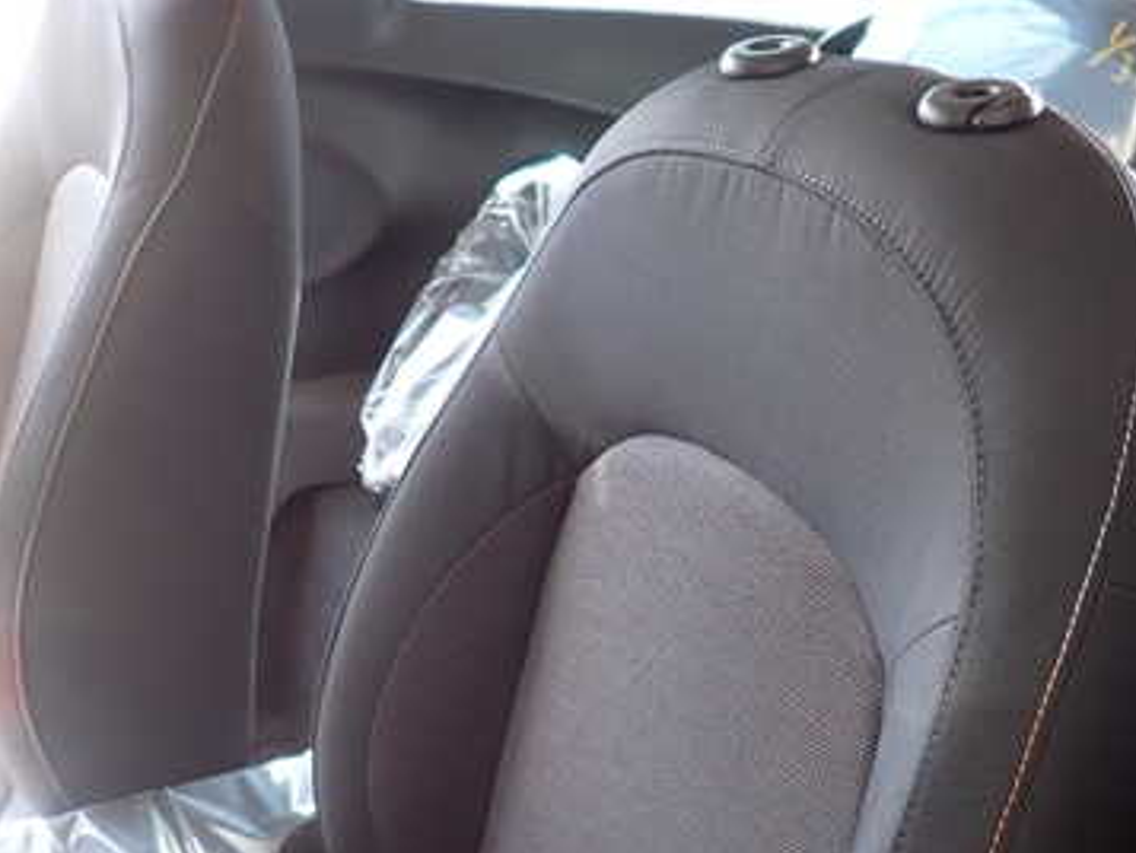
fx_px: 1379
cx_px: 792
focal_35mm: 42
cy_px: 637
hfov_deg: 43.9
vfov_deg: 33.7
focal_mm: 4.5
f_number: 2
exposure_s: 1/50
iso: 200
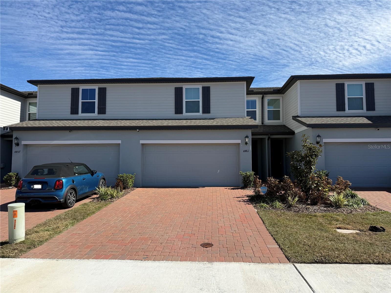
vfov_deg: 56.8
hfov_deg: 71.6
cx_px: 196
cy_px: 146
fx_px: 271
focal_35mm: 24
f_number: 1.78
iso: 80
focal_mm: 6.76
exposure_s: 1/4405
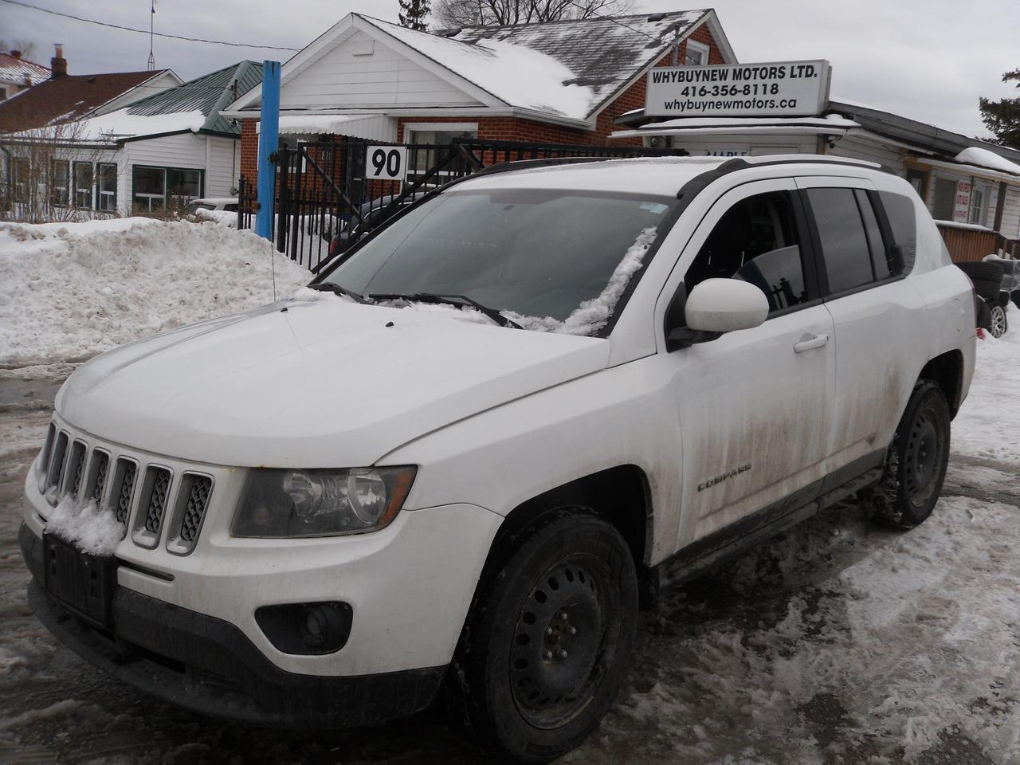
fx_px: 1031
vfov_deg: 40.7
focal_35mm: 35
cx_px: 510
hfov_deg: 52.6
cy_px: 382
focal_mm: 6.3
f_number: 3.5
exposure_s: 1/145
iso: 80
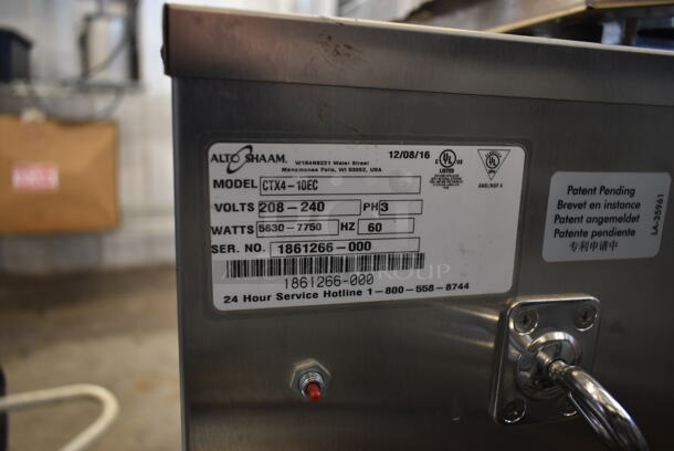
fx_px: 506
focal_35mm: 27
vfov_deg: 48.0
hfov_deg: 67.3
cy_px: 226
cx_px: 337
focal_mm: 18
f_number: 3.5
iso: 500
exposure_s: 1/30
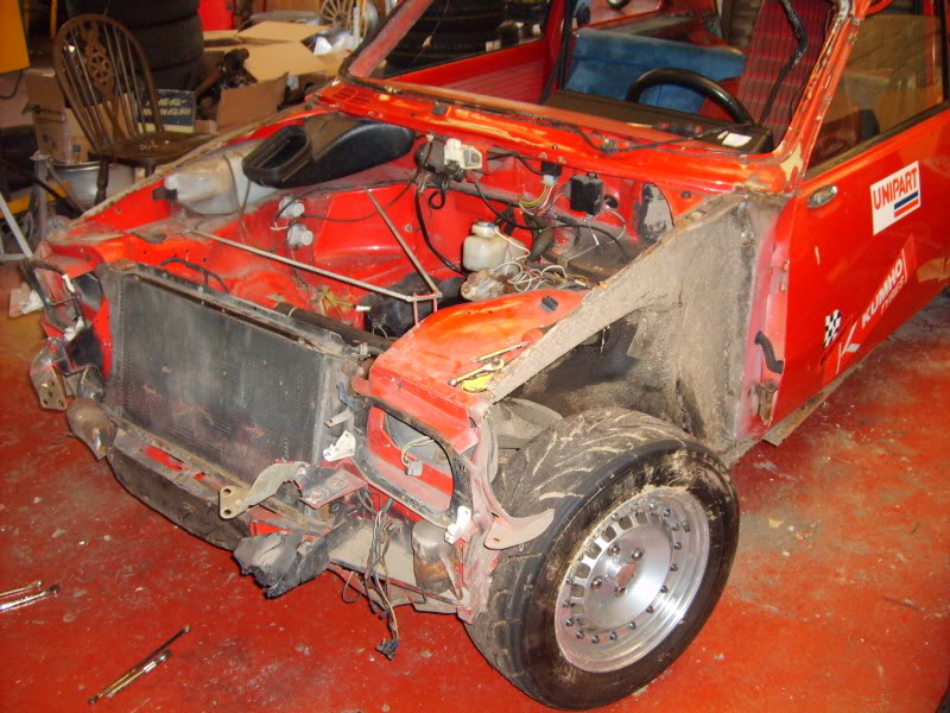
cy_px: 356
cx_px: 475
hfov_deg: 52.6
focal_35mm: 35
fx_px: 961
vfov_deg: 40.7
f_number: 2.8
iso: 213
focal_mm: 5.8
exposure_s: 1/45
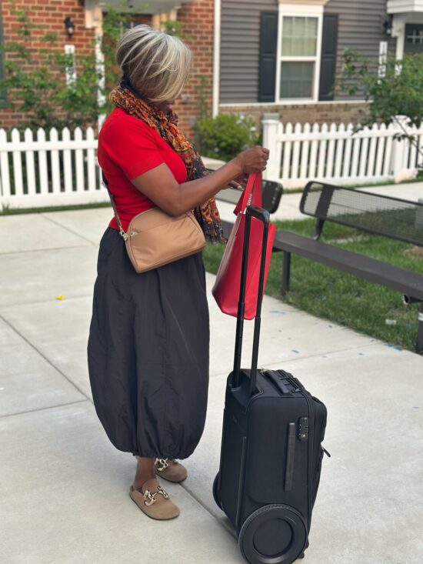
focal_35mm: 48
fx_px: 782
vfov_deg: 39.7
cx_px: 212
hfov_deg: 30.3
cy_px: 282
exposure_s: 1/464
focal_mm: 6.86
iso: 80
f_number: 1.78
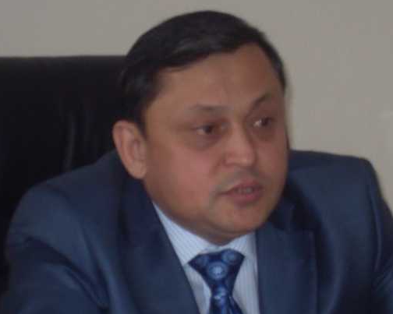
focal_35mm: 220
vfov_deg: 7.0
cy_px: 210
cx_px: 259
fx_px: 2558
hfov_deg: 8.8
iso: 240
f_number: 5.2
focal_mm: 18.1
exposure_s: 1/90
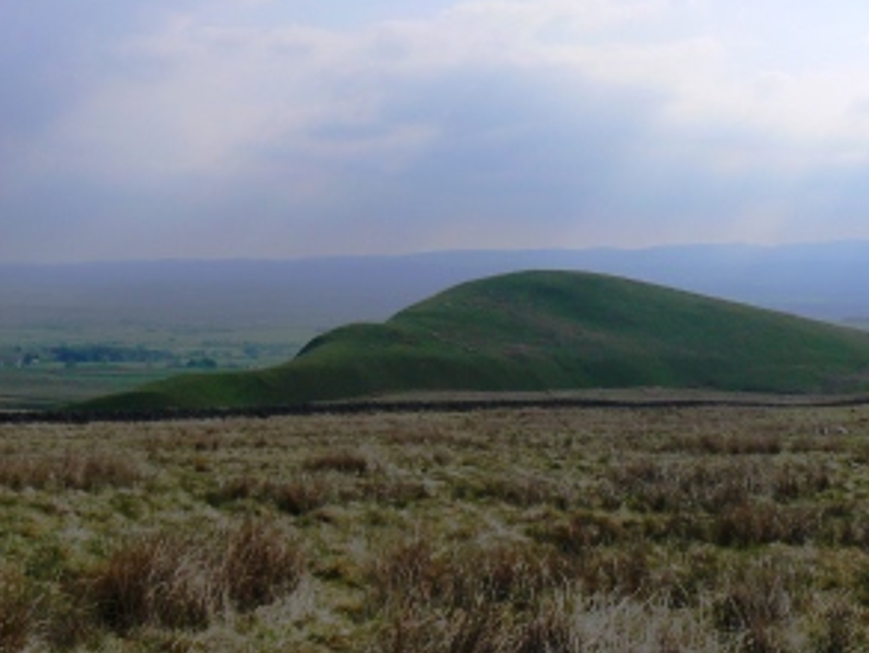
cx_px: 623
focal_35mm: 53
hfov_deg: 35.6
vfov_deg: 27.5
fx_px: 1331
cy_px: 344
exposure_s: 1/800
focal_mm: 6
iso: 80
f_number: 7.1
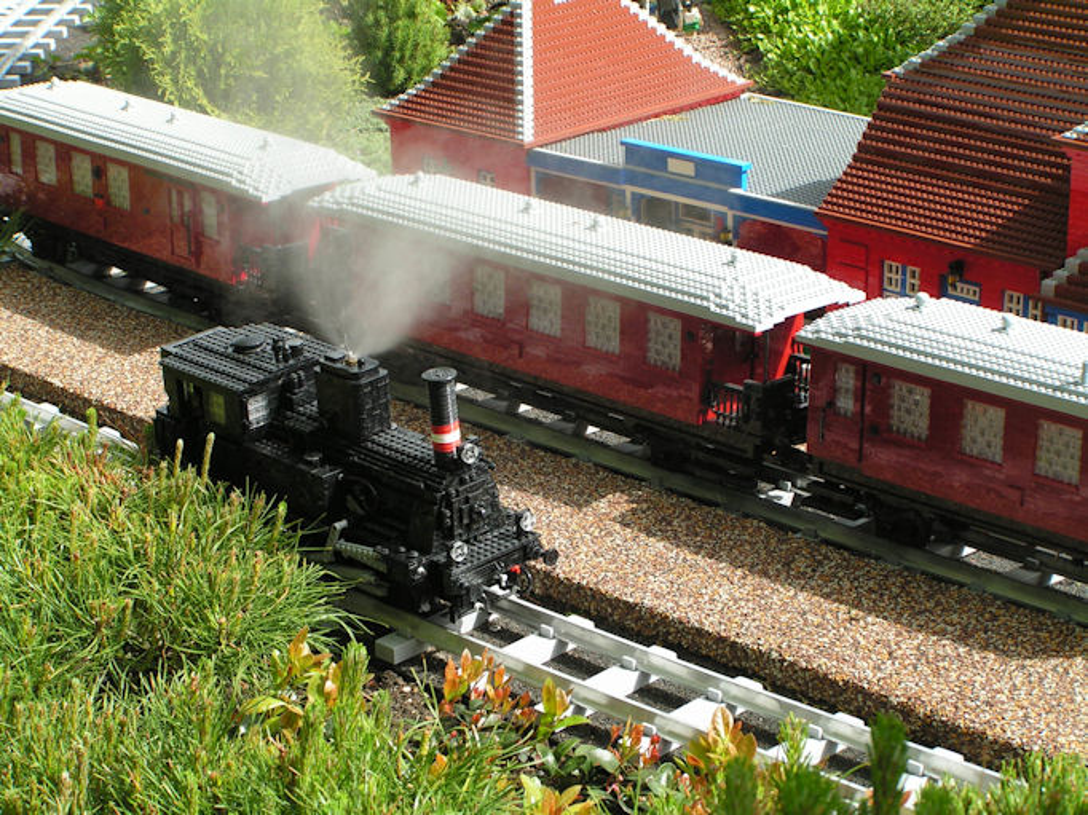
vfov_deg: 16.6
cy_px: 408
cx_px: 544
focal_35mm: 89
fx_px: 2796
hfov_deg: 22.0
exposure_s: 1/160
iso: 50
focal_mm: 14.8
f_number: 4.5
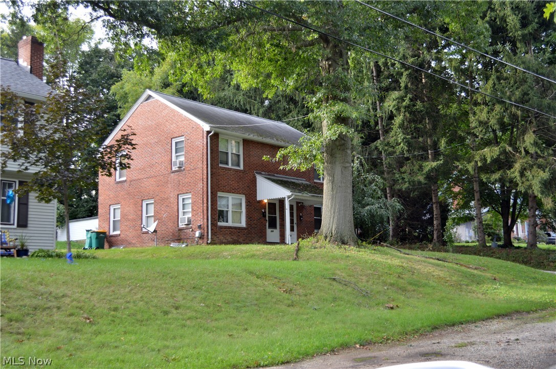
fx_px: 648
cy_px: 184
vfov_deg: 31.8
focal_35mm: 42
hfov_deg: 46.4
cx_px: 278
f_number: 4.5
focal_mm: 28
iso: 250
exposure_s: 1/125
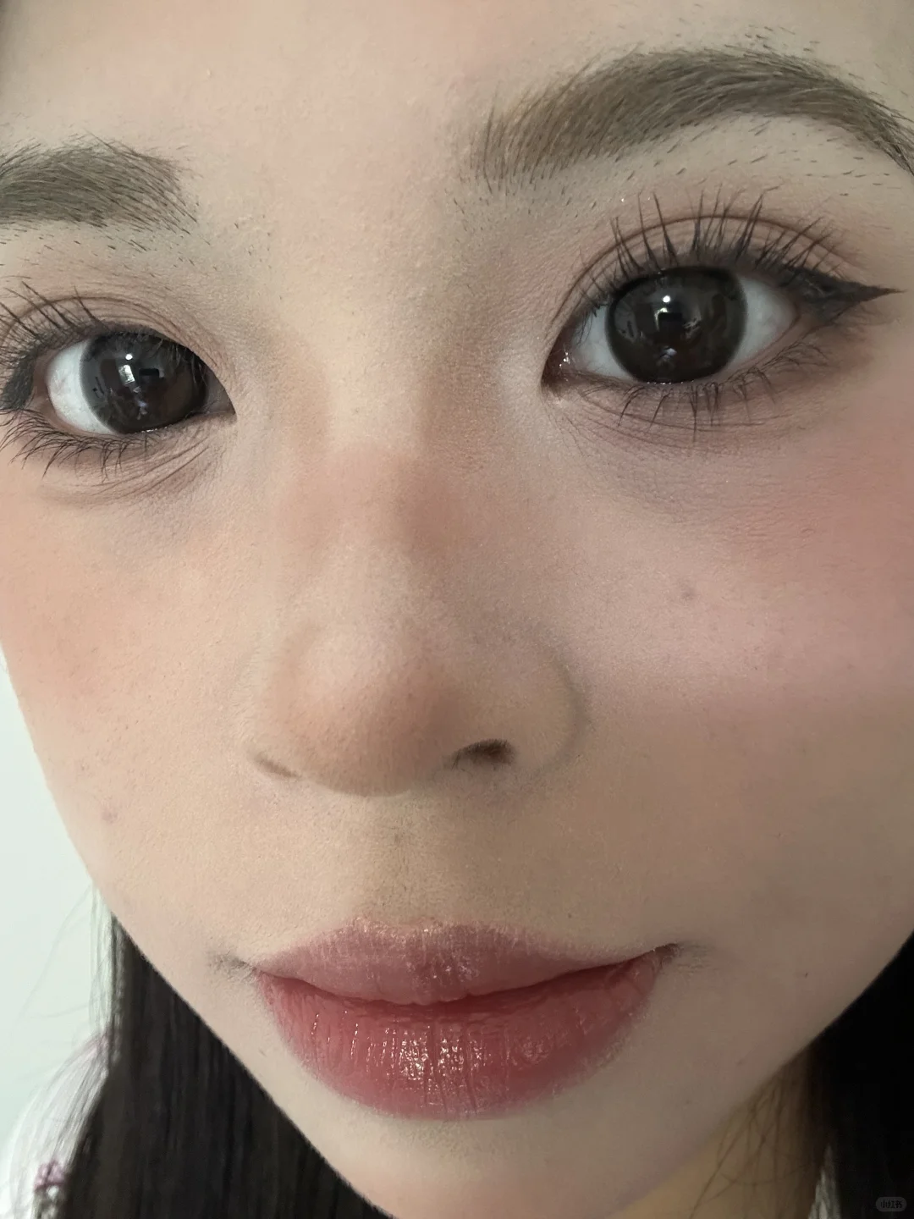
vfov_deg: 60.0
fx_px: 1056
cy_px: 610
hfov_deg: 46.8
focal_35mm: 30
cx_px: 457
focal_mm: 2.69
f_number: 1.9
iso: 200
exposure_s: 1/33
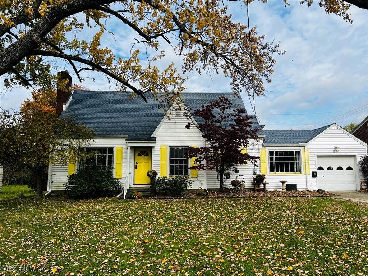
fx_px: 276
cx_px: 184
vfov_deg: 53.1
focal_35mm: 26
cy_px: 138
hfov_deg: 67.3
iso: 50
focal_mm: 5.7
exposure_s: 1/2915
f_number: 1.5
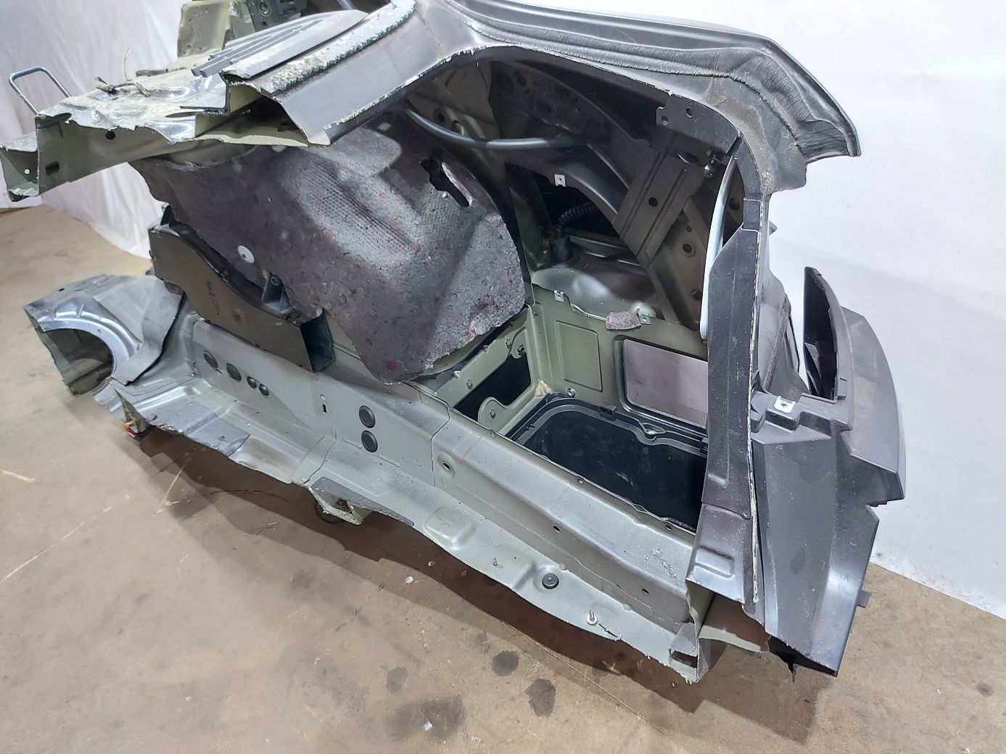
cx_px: 503
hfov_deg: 71.6
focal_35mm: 24
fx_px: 697
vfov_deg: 56.8
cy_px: 377
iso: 320
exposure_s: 1/25
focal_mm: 5.23
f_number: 1.8
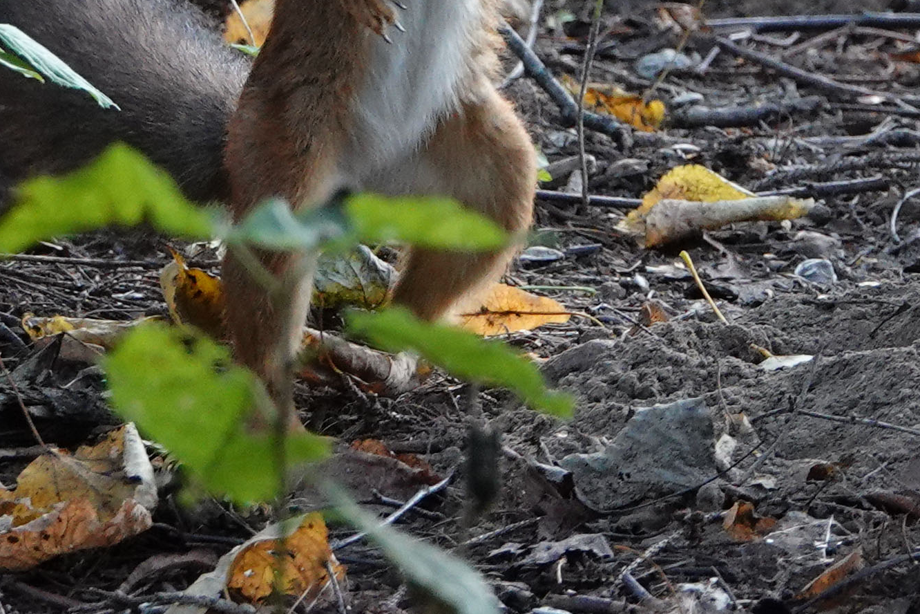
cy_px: -53
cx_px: 357
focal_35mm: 879
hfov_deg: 2.3
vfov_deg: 1.6
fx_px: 22462
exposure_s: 1/40
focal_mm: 78.39
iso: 800
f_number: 4
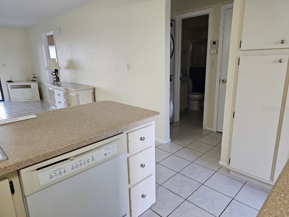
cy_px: 108
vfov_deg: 58.9
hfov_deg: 73.9
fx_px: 192
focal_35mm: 23
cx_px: 144
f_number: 1.7
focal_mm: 6.3
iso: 125
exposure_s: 1/120
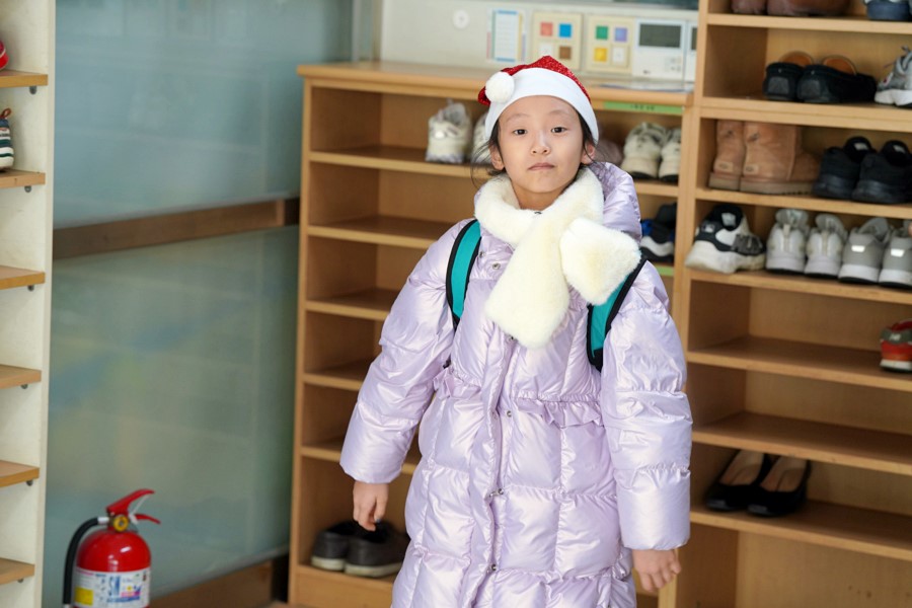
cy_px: 304
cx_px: 456
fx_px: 2584
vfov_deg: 13.4
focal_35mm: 102
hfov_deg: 20.0
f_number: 4
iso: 800
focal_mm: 102
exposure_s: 1/160
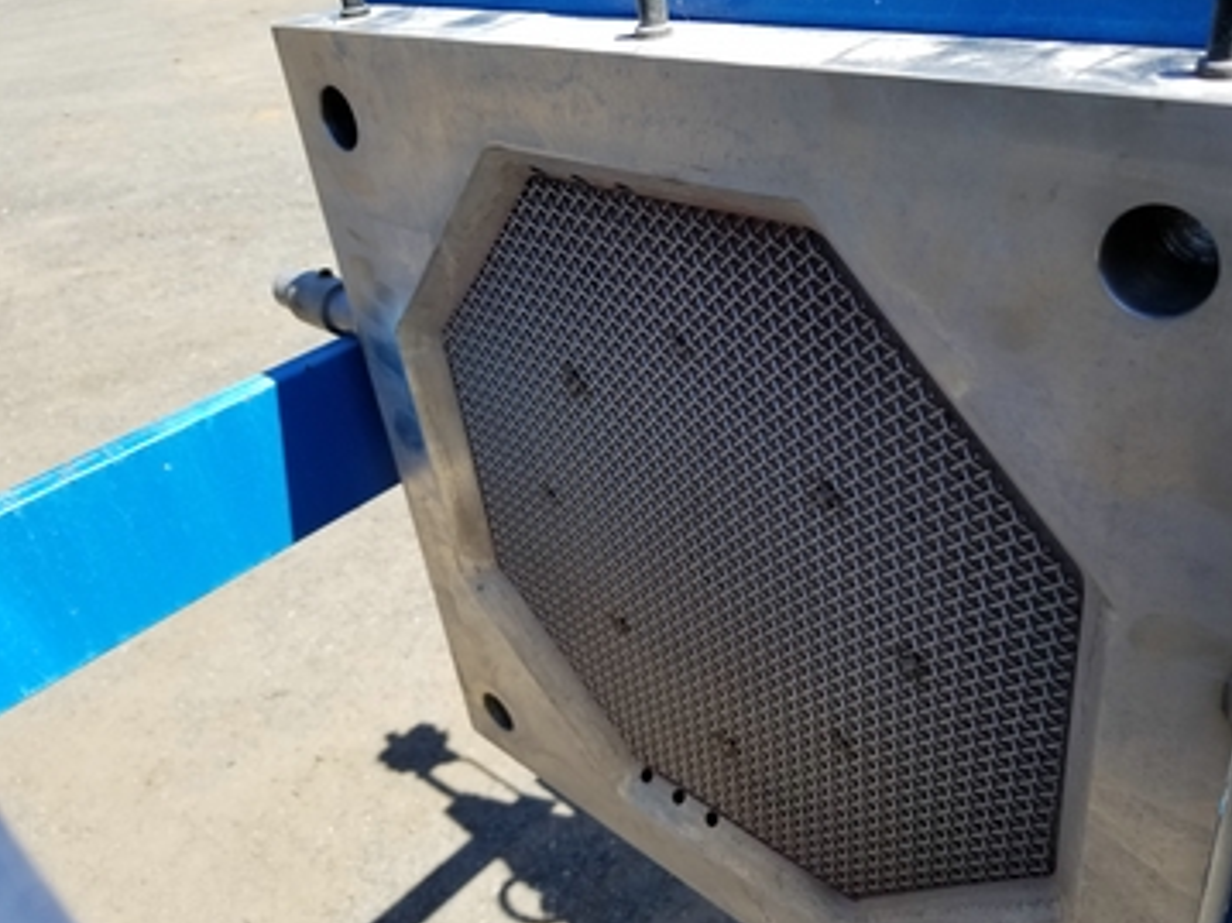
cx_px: 683
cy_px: 443
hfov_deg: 61.5
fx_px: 1032
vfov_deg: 48.2
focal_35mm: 29
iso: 50
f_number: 1.7
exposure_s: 1/974
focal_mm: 4.3
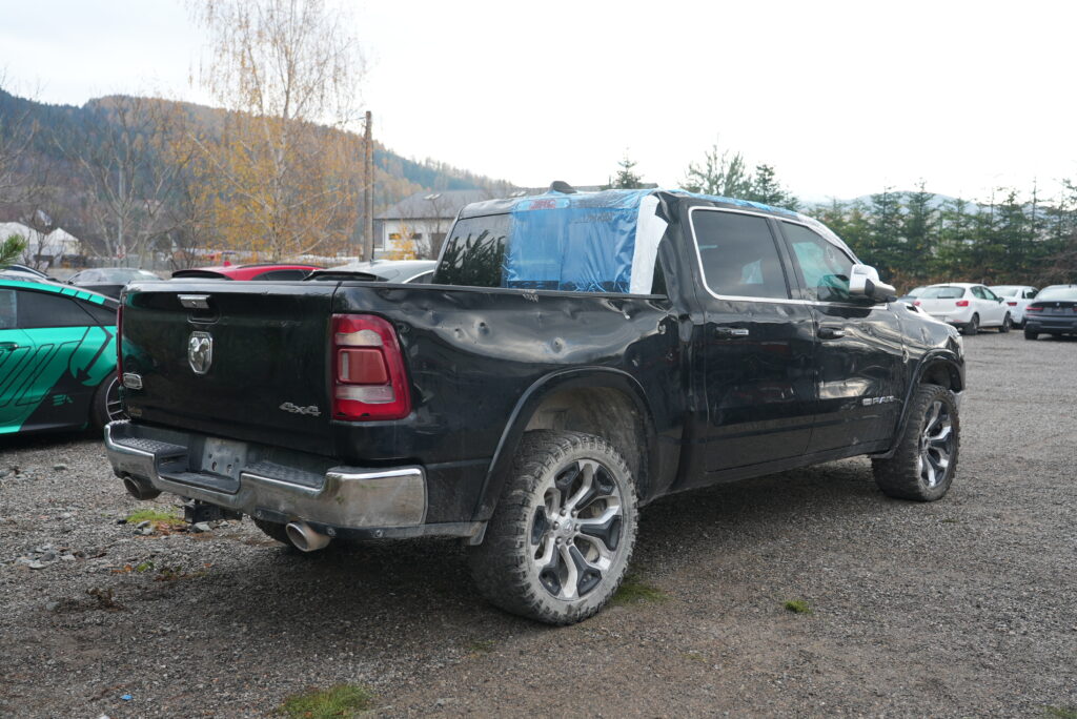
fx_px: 1018
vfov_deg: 38.9
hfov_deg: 55.8
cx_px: 538
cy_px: 360
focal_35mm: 34
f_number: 4
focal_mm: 34
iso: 160
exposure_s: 1/60
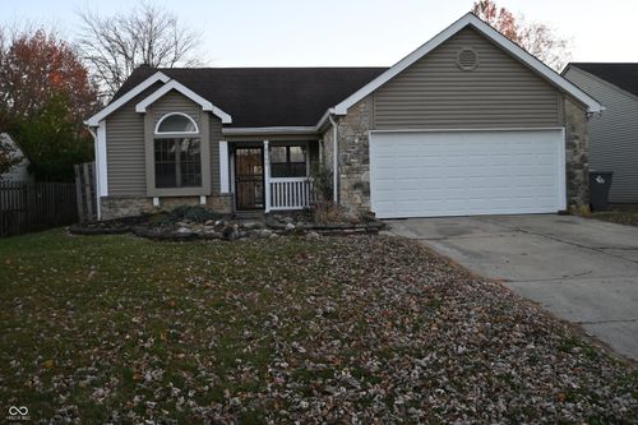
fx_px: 558
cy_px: 212
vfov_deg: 41.7
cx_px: 319
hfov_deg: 59.5
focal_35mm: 32
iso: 100
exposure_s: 1/50
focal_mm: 21
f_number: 4
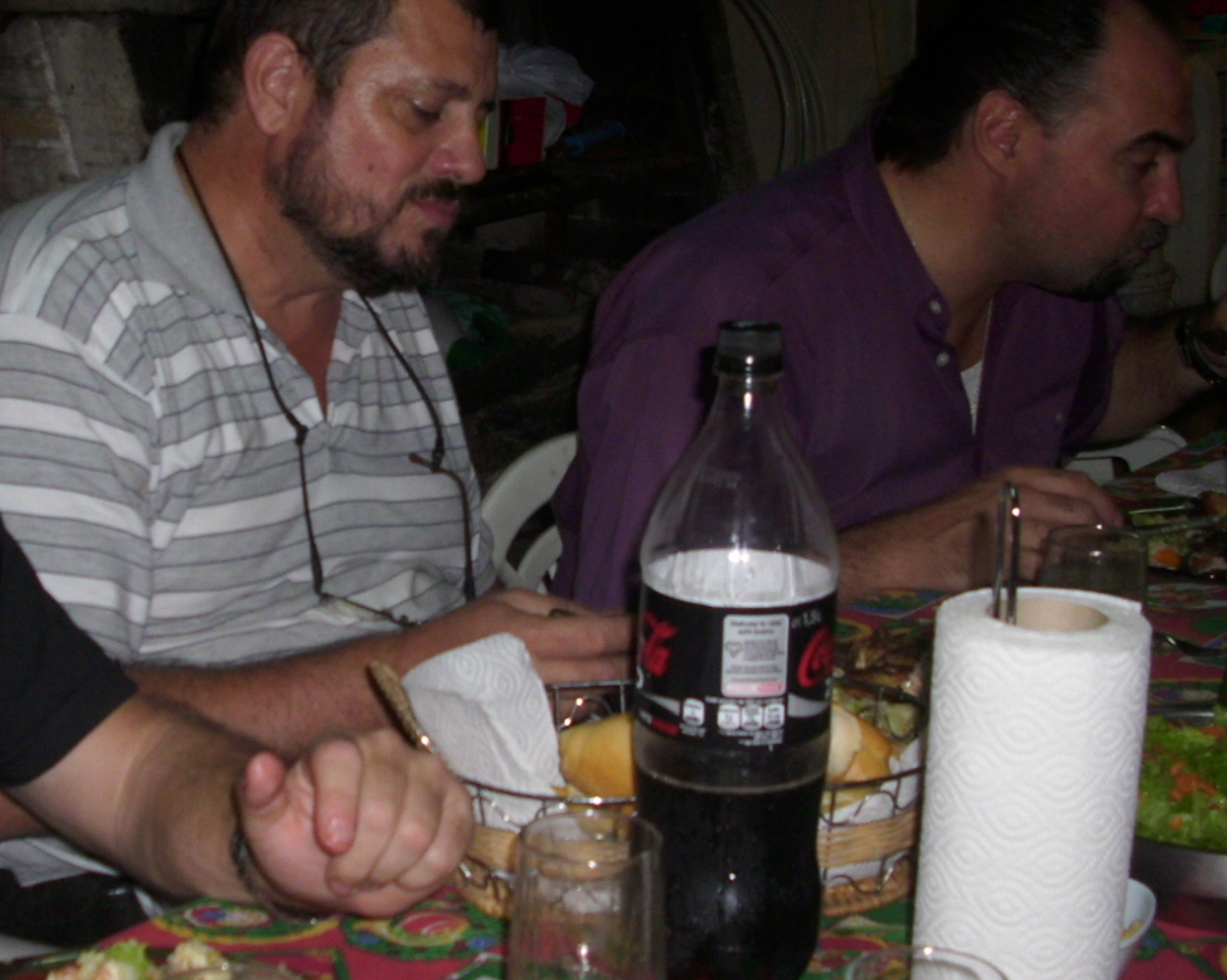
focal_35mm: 59
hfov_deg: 31.5
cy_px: 423
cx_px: 339
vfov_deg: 25.8
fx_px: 2142
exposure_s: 1/30
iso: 50
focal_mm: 6.2
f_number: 2.8
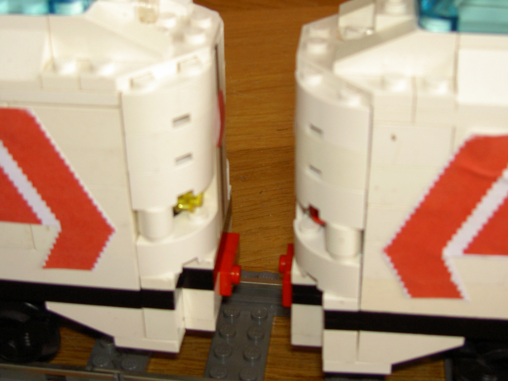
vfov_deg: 25.6
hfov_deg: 33.8
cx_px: 262
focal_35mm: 57
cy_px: 135
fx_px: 836
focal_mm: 8
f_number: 2.8
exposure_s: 1/60
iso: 100
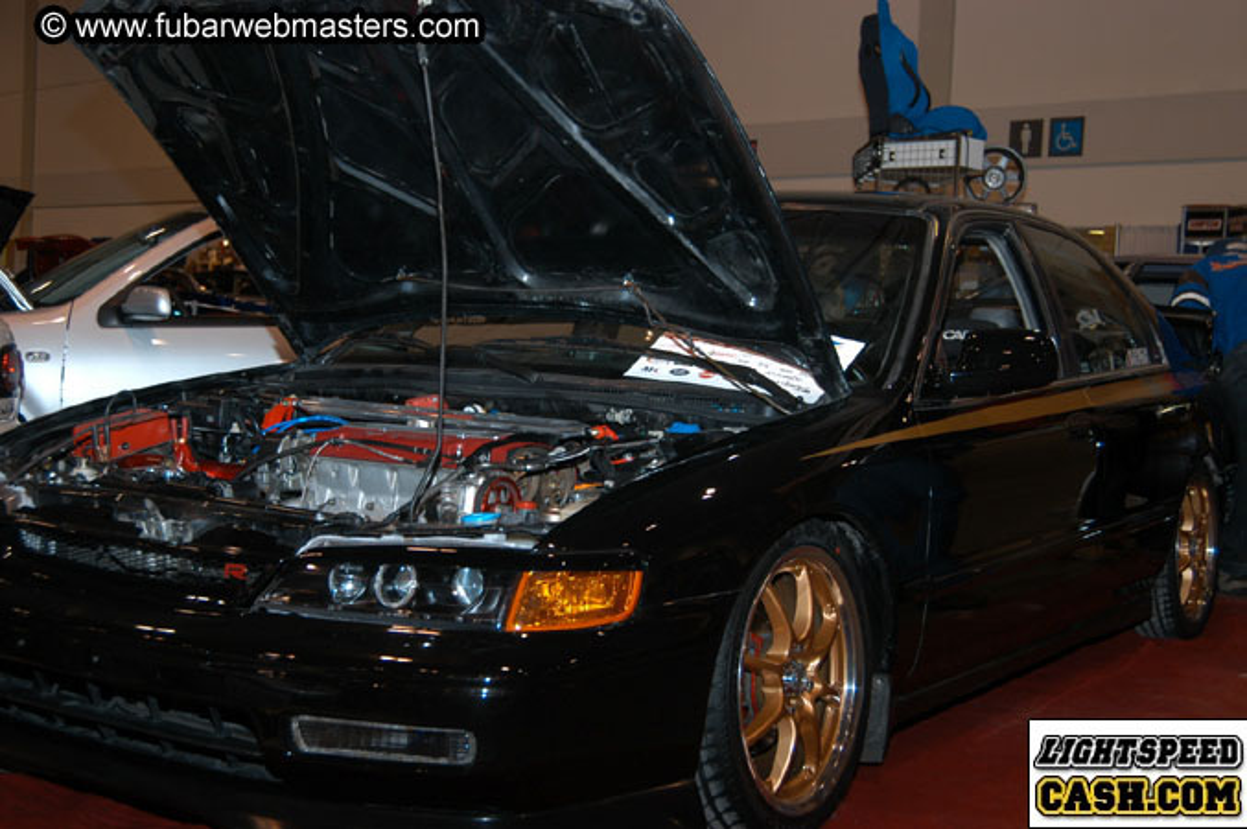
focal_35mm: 51
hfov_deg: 38.9
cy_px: 414
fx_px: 1765
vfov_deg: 26.4
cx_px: 624
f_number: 5
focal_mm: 34
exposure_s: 1/60
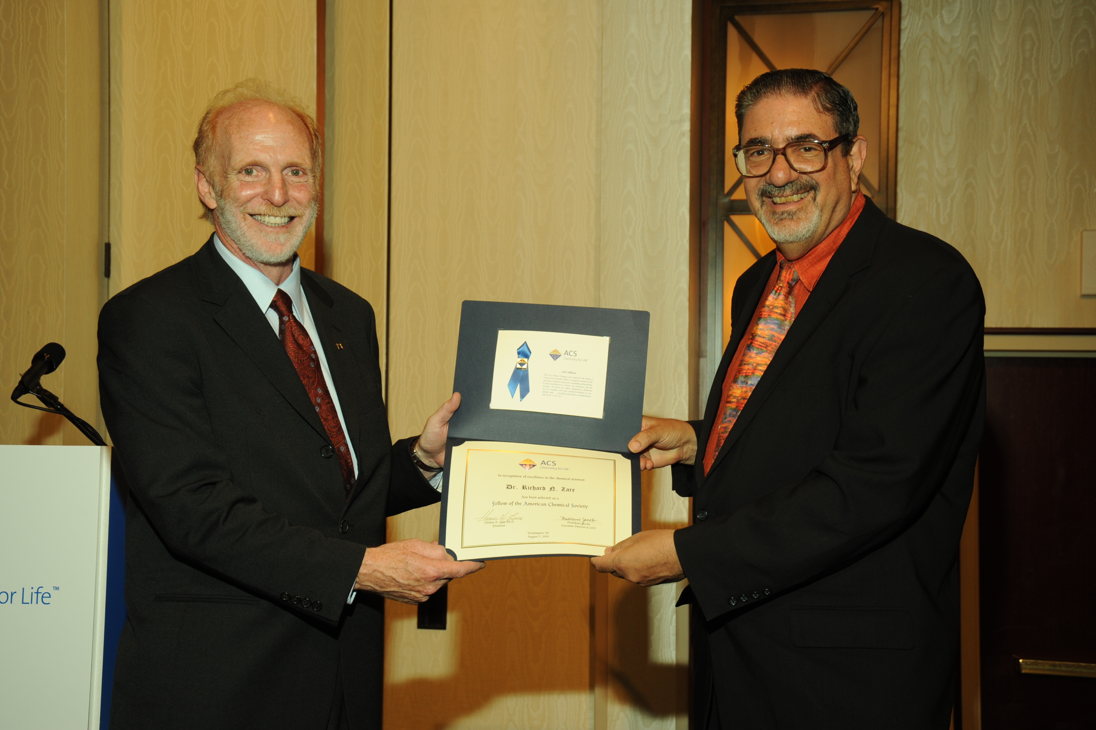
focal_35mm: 50
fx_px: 1522
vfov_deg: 27.0
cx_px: 548
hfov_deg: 39.6
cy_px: 365
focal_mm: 50
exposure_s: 1/80
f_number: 7.1
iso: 800
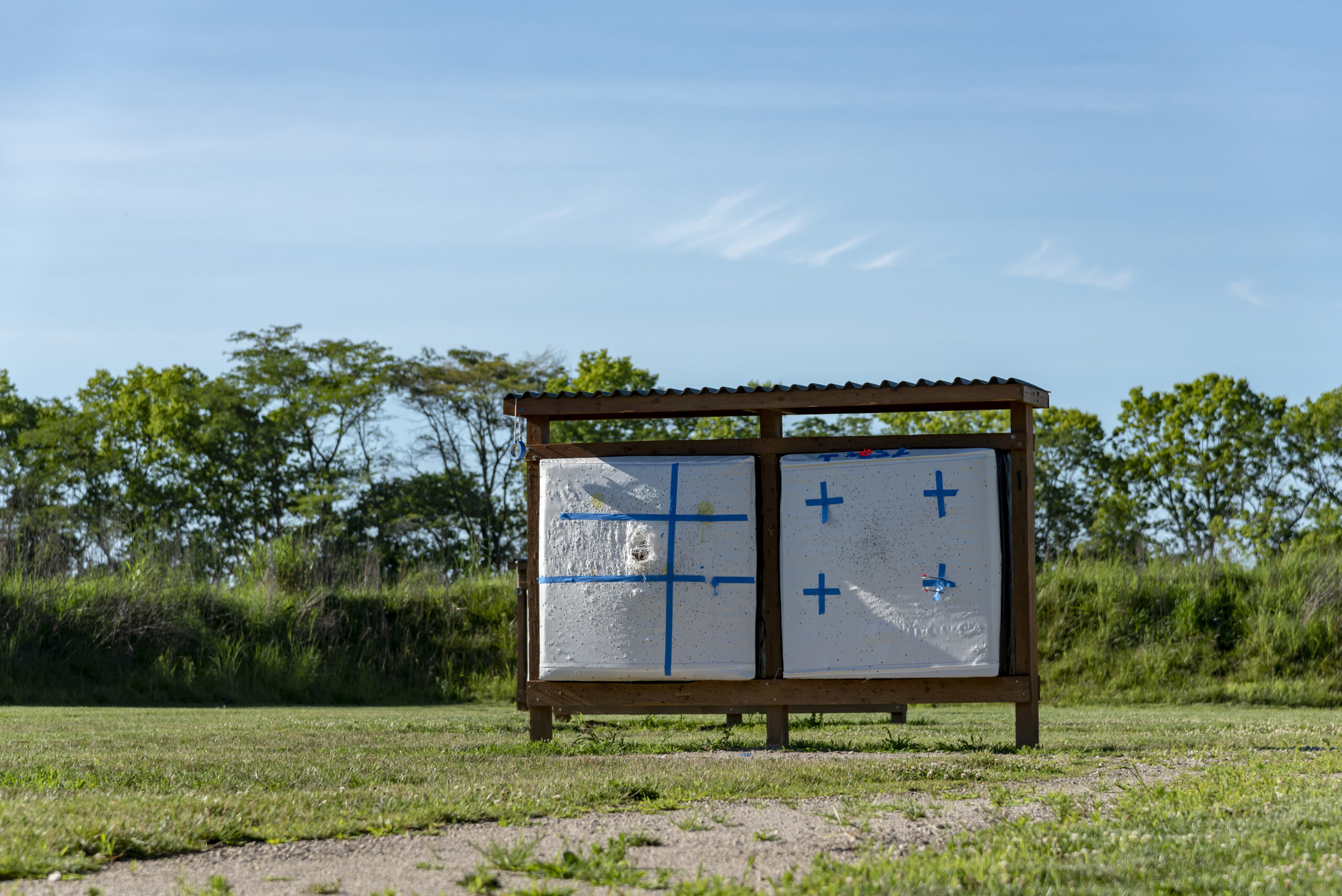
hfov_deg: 17.1
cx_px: 671
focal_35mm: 120
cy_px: 448
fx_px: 4475
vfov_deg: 11.4
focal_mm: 120
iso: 250
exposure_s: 1/1000
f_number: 5.6
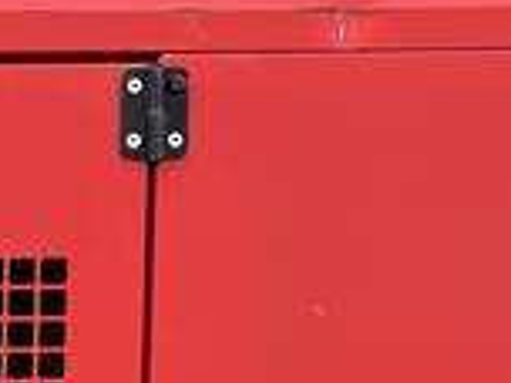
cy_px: 571
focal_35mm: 137
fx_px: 2022
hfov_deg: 12.8
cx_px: -461
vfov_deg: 10.5
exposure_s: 1/182
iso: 32
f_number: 1.6
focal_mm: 5.1
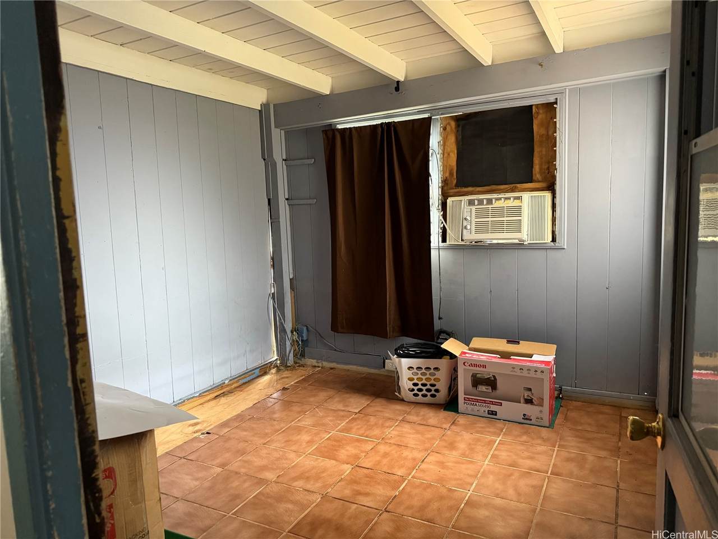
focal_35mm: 24
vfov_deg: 56.8
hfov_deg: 71.6
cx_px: 359
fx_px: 498
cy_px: 270
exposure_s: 1/60
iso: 800
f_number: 1.78
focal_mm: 6.76
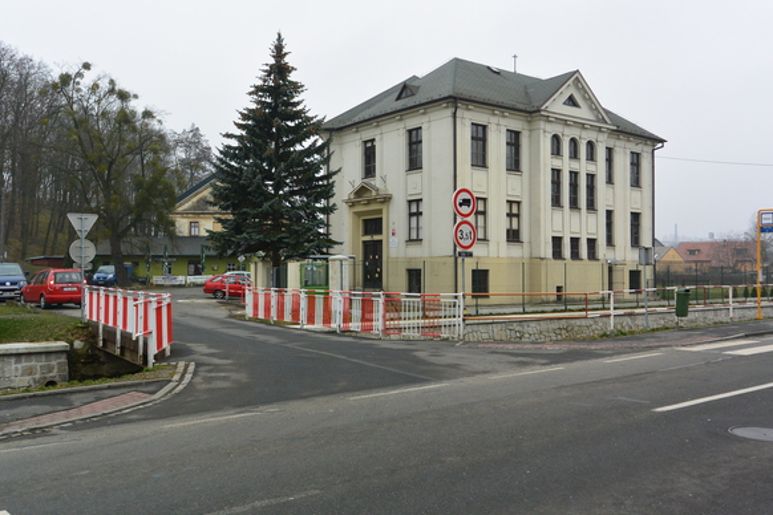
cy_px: 251
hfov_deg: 57.2
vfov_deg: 40.0
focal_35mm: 33
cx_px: 390
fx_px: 709
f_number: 3.8
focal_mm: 12.2
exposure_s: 1/250
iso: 160
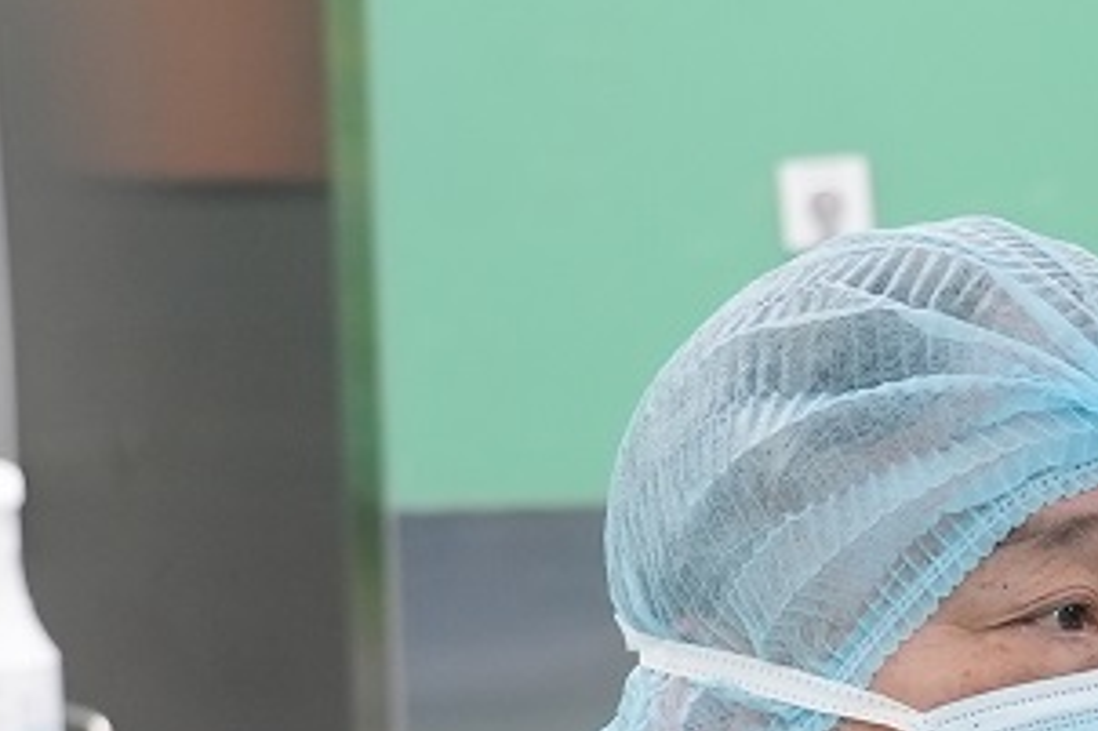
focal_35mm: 179
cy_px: 973
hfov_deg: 11.1
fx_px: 5456
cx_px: 1556
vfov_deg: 7.6
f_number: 4
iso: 1000
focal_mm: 36
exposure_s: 1/160
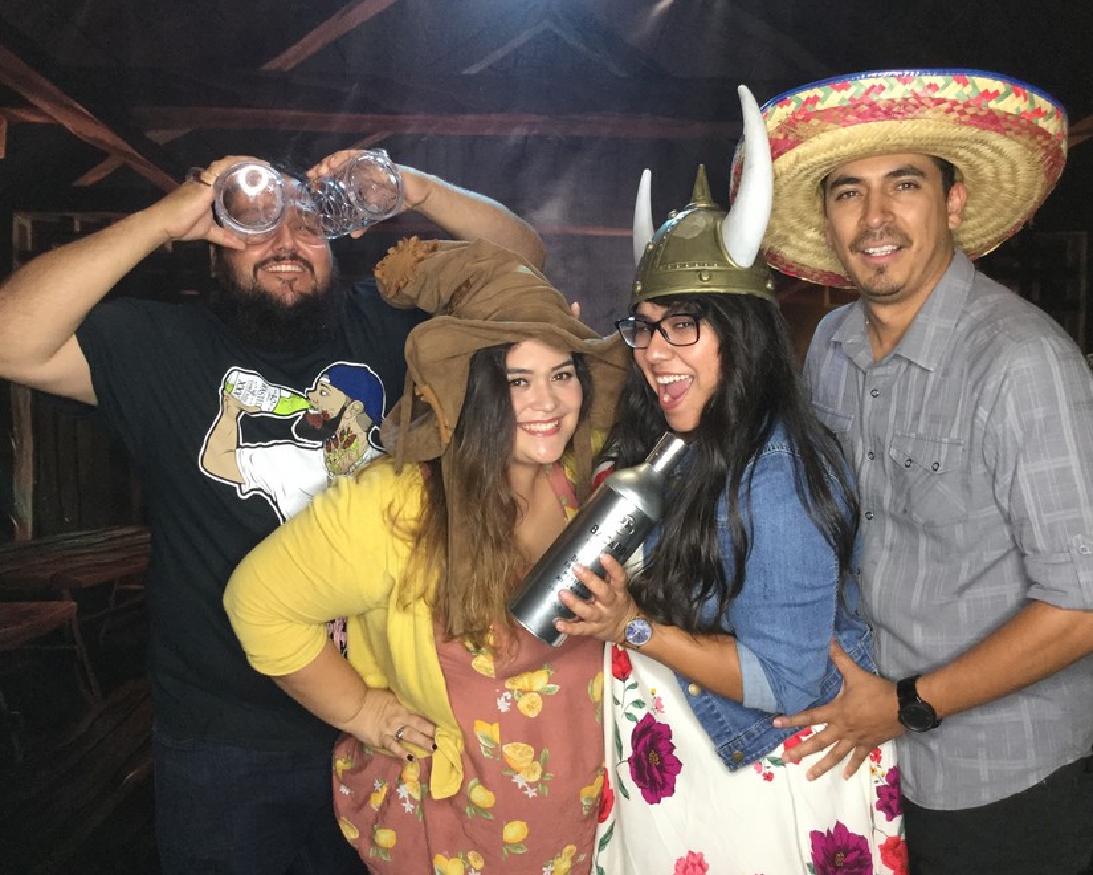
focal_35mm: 33
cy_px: 432
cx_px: 523
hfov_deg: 54.2
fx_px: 1068
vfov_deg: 44.5
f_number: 2.4
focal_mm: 3.3
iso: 100
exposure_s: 1/30
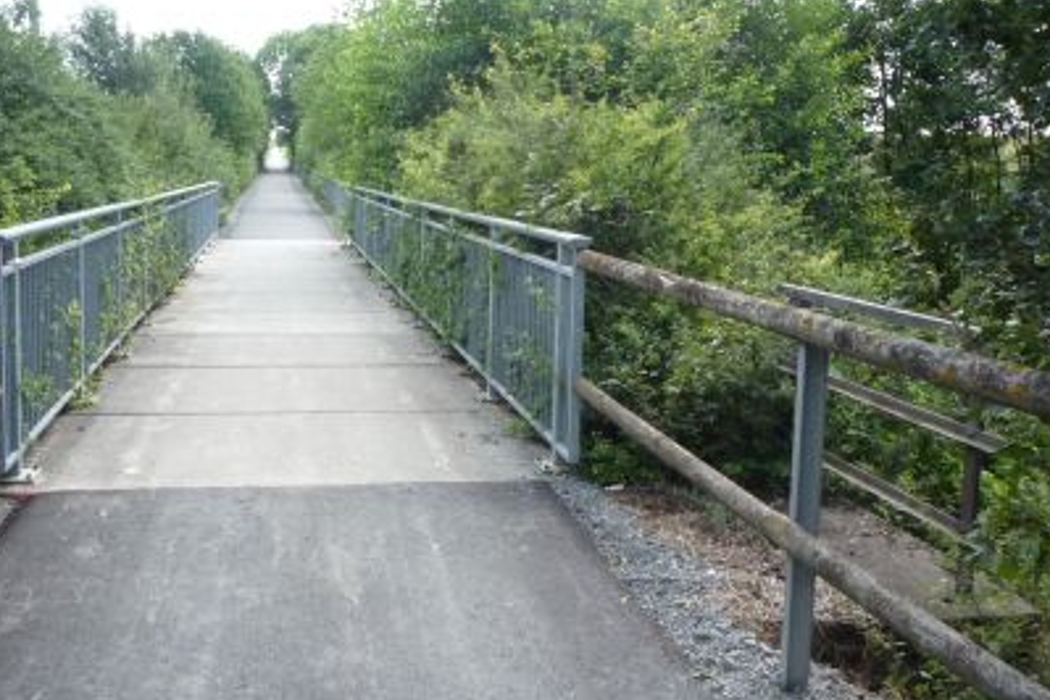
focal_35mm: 40
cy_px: 274
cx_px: 450
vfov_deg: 33.3
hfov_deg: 48.3
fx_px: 1167
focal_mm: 5.2
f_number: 4
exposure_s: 1/200
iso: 200
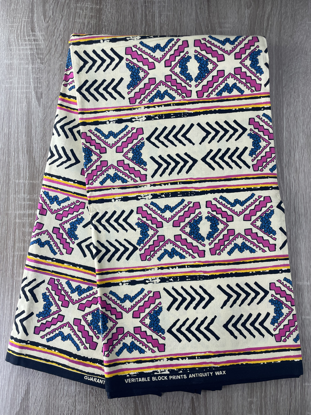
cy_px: 208
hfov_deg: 53.1
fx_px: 311
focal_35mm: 26
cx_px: 156
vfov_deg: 67.3
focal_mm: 4.2
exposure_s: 1/104
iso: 32
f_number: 1.6
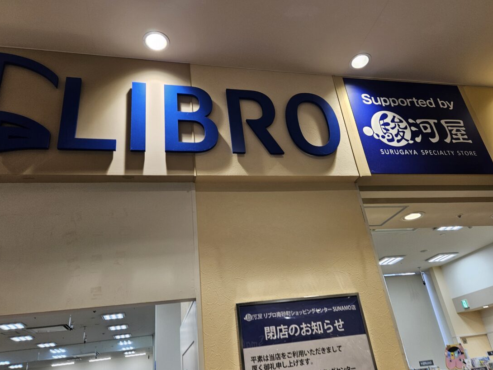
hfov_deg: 65.2
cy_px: 180
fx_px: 385
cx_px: 268
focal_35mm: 27
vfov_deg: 51.4
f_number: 1.8
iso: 80
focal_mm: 5.4
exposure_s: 1/180
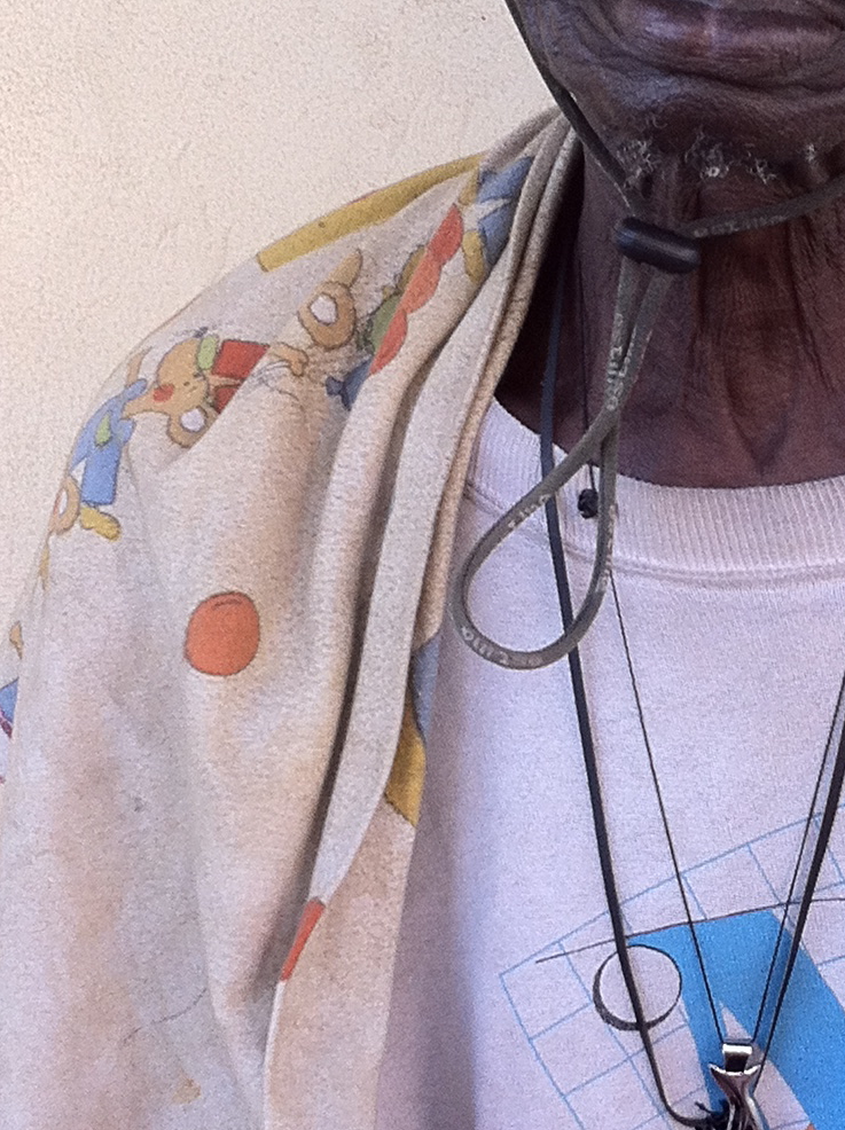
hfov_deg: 15.8
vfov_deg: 21.3
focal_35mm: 92
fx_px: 3001
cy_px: 602
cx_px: 779
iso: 80
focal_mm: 3.85
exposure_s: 1/120
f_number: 2.8
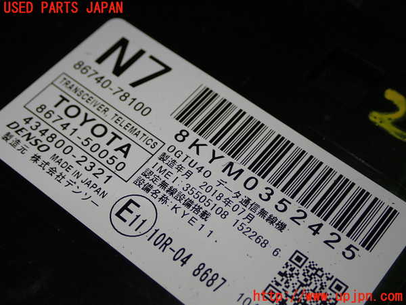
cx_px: 203
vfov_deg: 25.2
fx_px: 680
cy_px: 152
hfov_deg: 33.2
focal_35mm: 58
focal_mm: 10.35
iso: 160
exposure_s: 1/125
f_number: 3.5
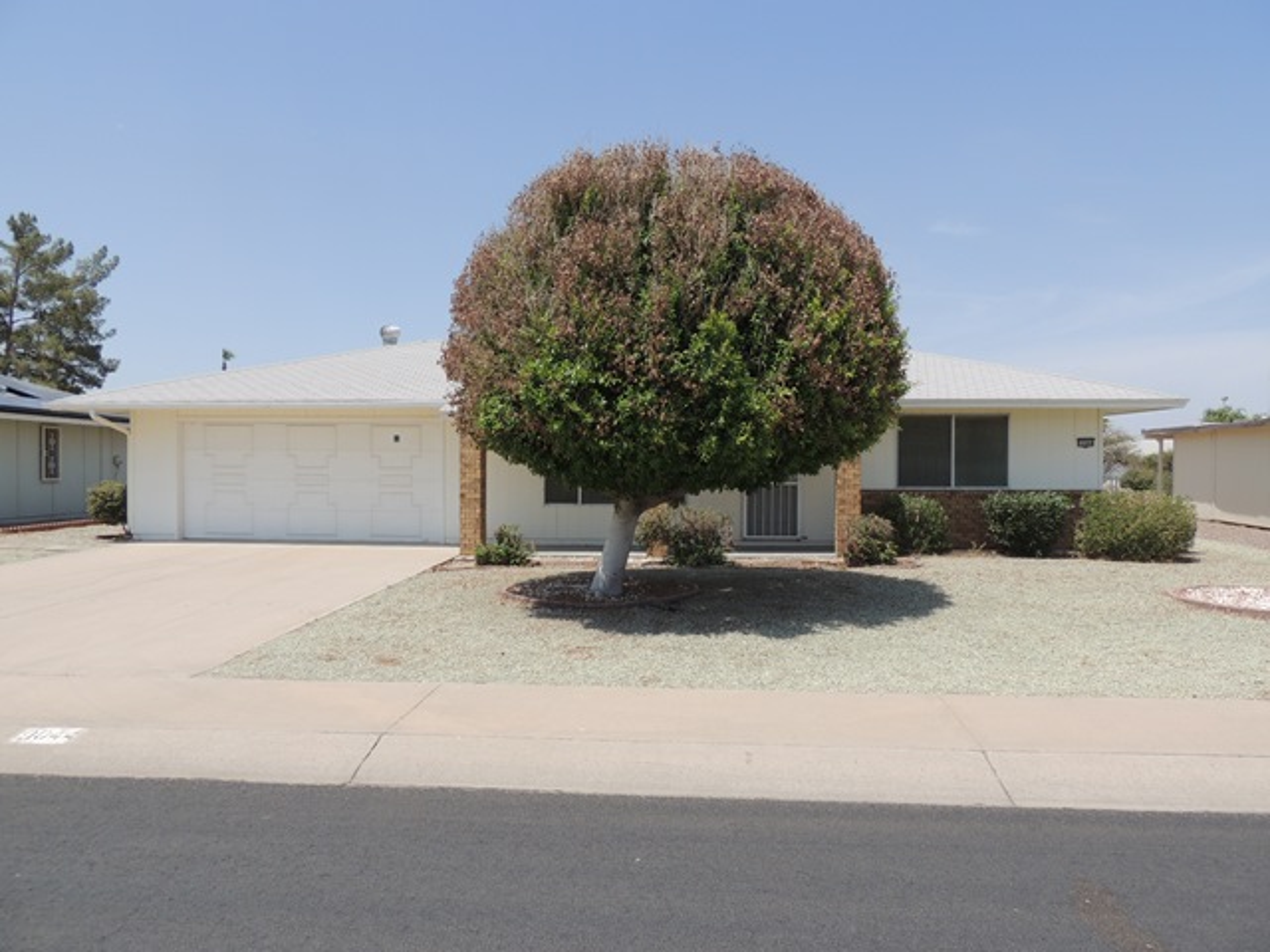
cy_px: 476
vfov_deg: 56.8
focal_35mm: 24
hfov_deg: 71.6
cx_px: 635
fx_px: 881
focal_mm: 4.3
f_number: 3.3
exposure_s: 1/1250
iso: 100
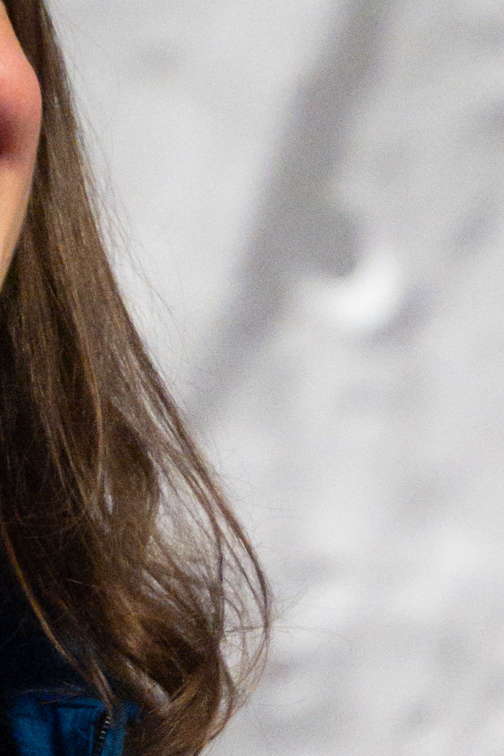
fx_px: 26744
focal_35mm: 1274
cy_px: 584
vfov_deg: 1.6
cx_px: 6
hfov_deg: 1.1
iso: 5000
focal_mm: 190
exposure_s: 1/400
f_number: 5.6
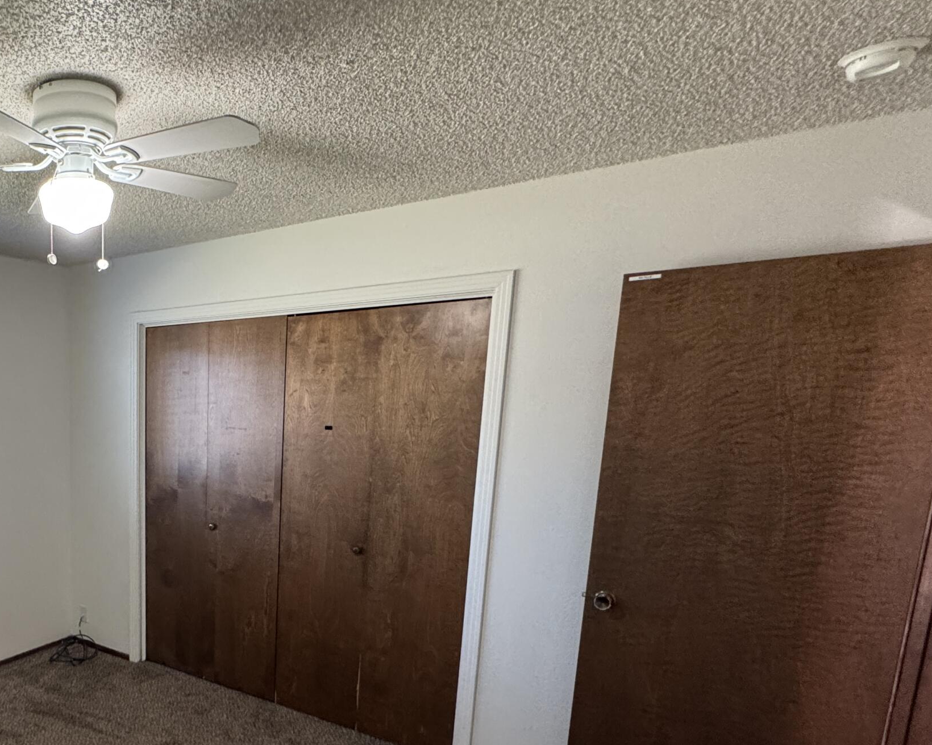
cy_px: 514
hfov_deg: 59.0
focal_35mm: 25
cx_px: 109
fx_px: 690
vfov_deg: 55.2
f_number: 2.2
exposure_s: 1/60
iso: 500
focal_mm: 2.22
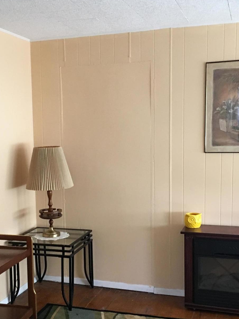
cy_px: 189
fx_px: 442
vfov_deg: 39.5
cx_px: 93
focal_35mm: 48
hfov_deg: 30.2
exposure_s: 1/15
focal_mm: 4.15
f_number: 2.2
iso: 100
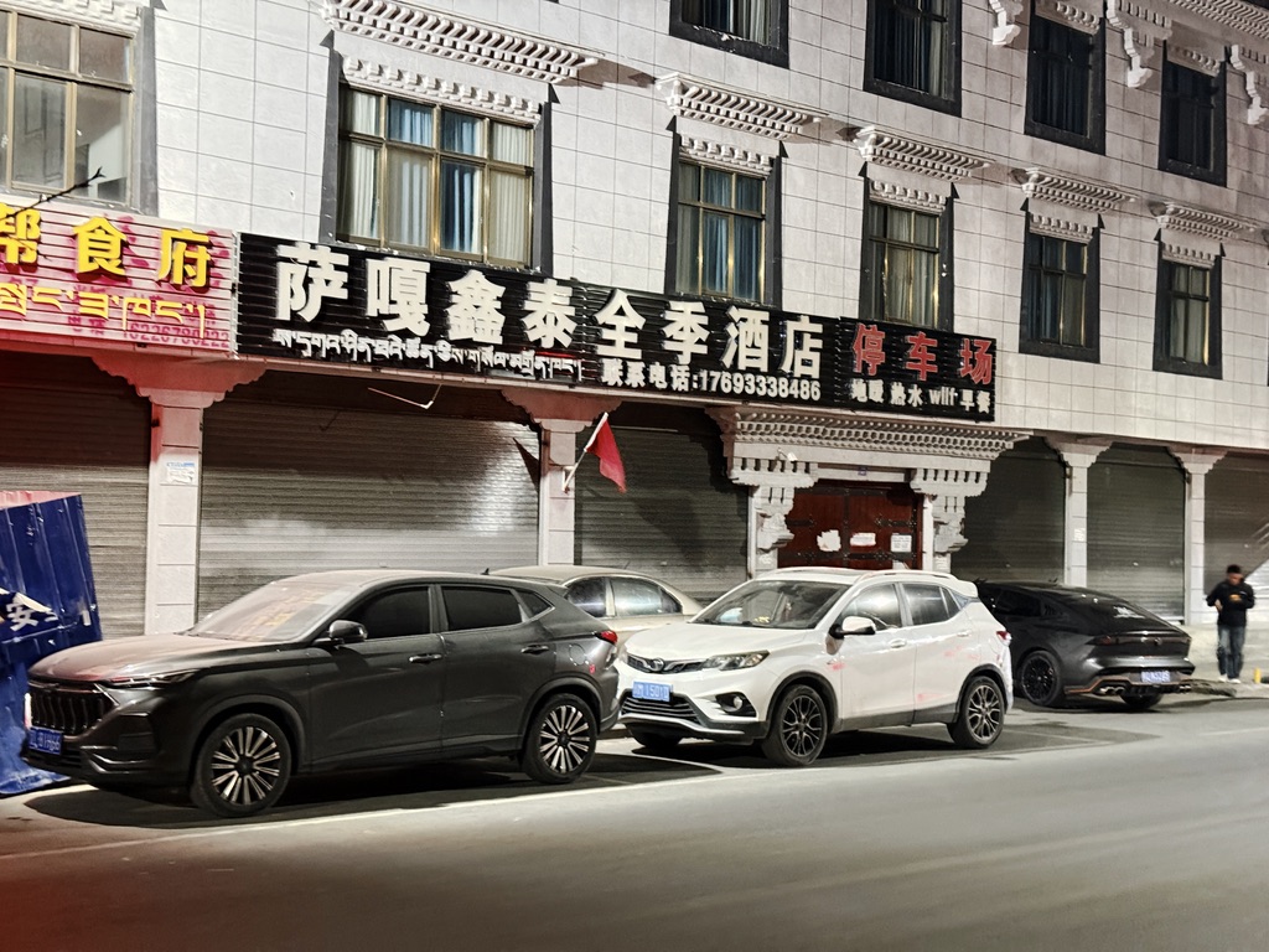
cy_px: 476
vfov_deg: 30.3
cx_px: 634
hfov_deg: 39.7
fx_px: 1760
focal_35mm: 48
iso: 800
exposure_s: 1/17
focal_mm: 6.76
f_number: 1.78
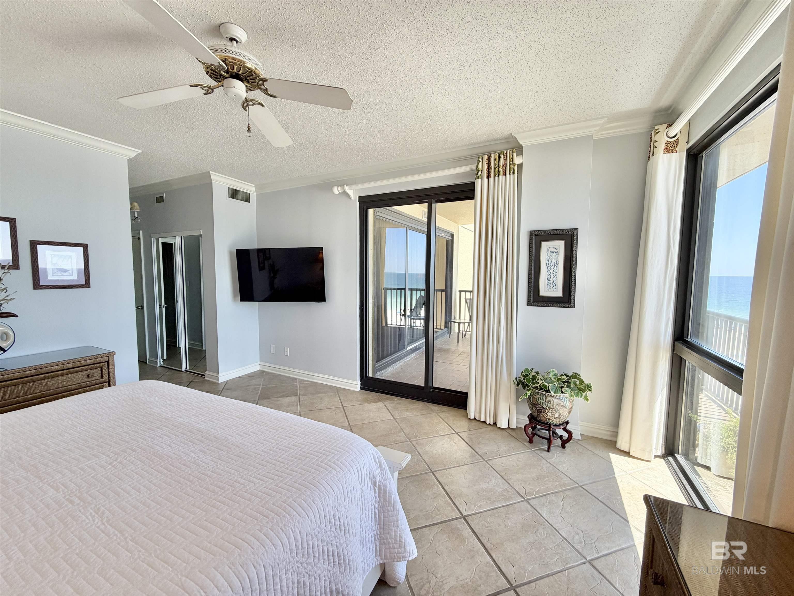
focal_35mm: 14
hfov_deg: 102.1
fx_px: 321
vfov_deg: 85.7
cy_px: 298
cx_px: 397
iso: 50
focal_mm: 2.22
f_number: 2.2
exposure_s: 1/120
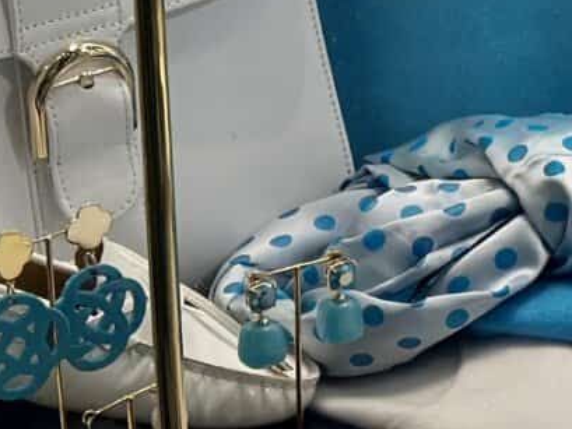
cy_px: -412
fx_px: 3488
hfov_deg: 8.7
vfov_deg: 6.8
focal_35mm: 211
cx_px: 1228
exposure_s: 1/428
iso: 80
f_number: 1.78
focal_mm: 6.86
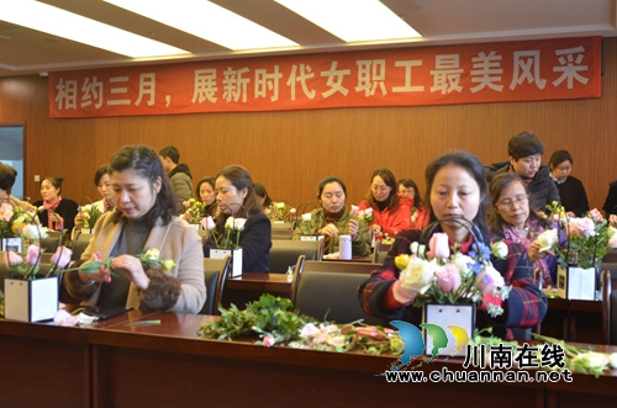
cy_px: 204
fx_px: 718
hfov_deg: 46.5
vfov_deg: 31.7
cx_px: 308
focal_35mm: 42
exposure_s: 1/60
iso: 1250
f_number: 4
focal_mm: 28
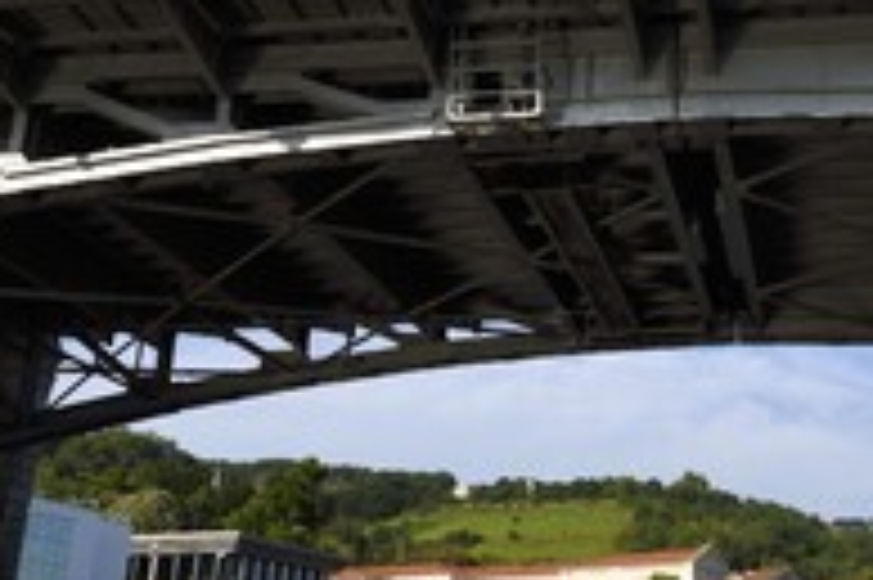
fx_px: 1260
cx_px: 706
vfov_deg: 25.9
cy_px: 261
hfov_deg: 36.8
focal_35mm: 52
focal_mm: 24
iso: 200
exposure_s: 1/320
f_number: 11
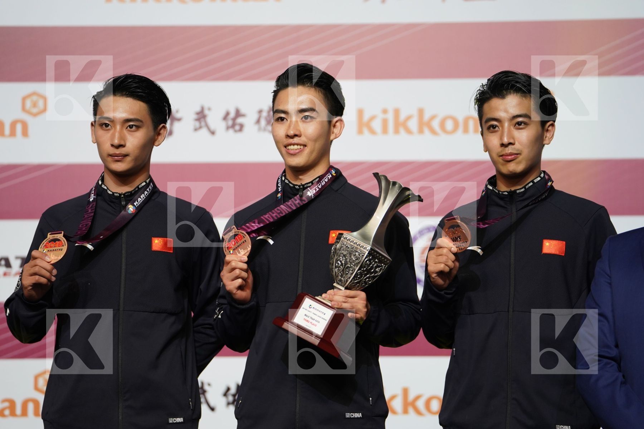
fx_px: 2647
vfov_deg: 9.3
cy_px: 214
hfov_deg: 13.9
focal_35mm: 148
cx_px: 322
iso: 1000
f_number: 2.8
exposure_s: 1/250
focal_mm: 148
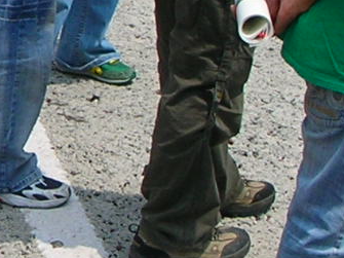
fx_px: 2126
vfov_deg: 6.9
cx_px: -209
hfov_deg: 9.0
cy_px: -1
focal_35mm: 214
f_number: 8.5
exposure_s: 1/128
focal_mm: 5.8
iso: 50
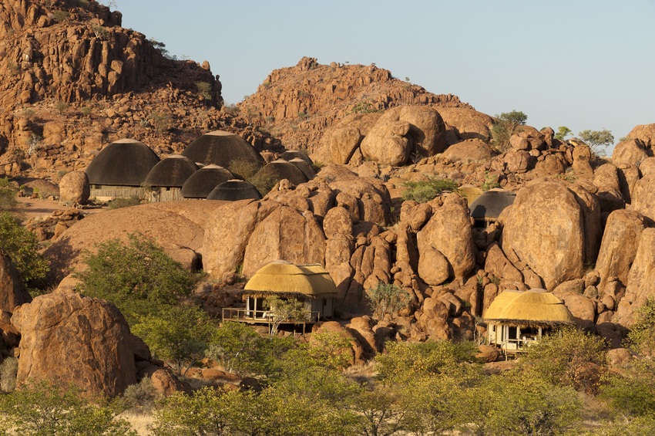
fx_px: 2817
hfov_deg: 13.3
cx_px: 328
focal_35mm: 155
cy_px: 218
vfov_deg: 8.8
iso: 500
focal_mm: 155
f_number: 13
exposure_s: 1/100
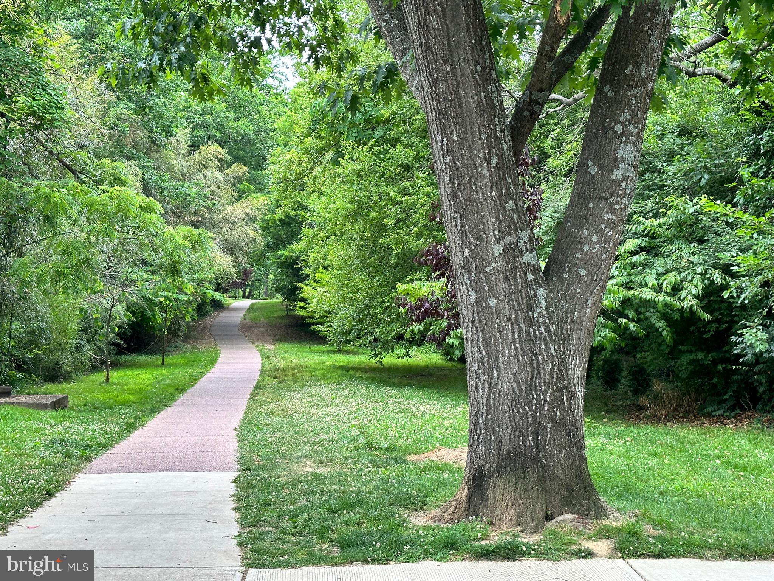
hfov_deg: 39.7
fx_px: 1073
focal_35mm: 48
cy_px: 290
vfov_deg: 30.3
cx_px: 387
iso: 64
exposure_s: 1/323
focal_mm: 6.86
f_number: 1.78
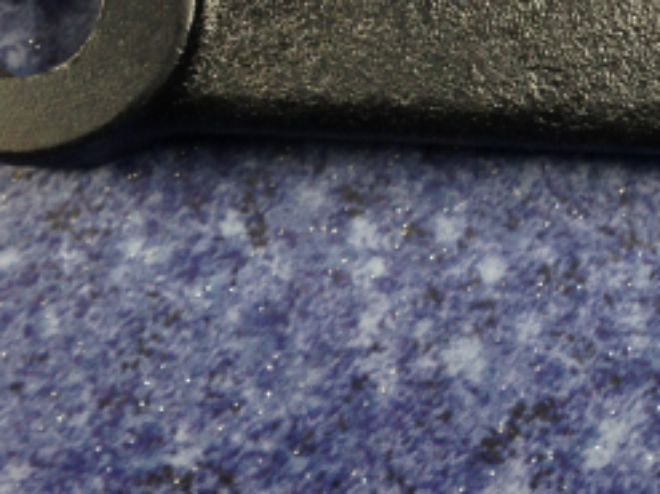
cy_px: -16
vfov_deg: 13.6
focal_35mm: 107
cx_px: 663
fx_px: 2039
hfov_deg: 17.9
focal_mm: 4.12
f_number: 2.4
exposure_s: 1/20
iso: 64
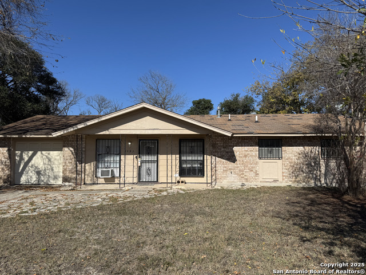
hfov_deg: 71.6
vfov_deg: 56.8
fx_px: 254
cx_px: 183
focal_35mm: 24
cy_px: 138
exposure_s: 1/7092
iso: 80
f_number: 1.78
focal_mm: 6.76
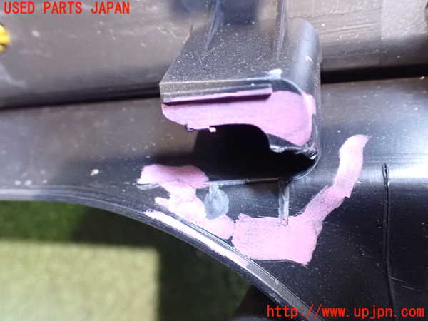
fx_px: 371
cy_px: 160
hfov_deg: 60.0
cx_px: 214
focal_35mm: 30
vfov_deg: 46.8
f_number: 2.3
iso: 1600
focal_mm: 5.4
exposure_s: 1/25
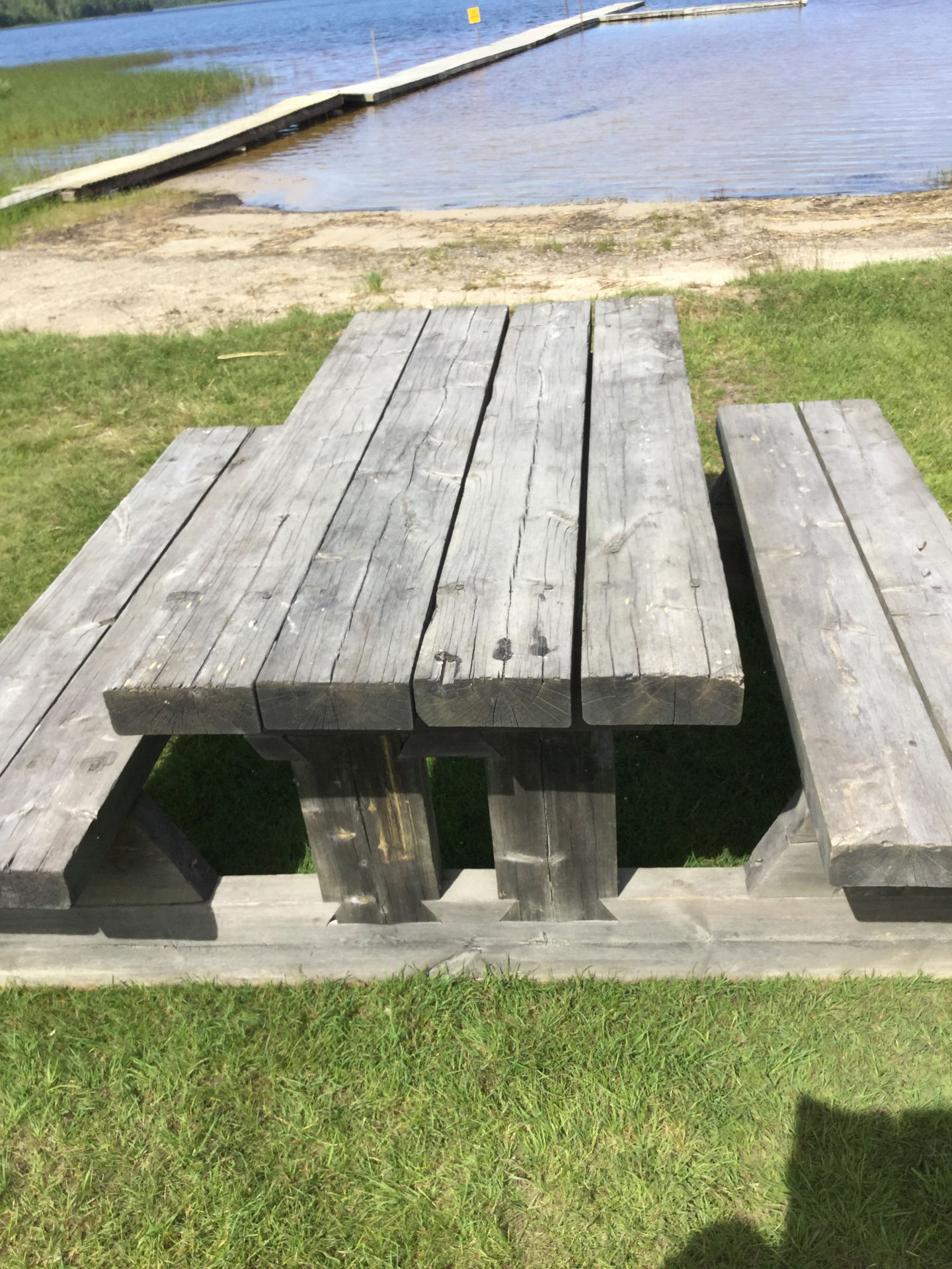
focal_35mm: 31
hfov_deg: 45.4
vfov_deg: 58.4
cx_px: 476
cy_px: 634
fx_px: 1137
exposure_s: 1/1018
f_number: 2.4
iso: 25
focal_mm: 3.3
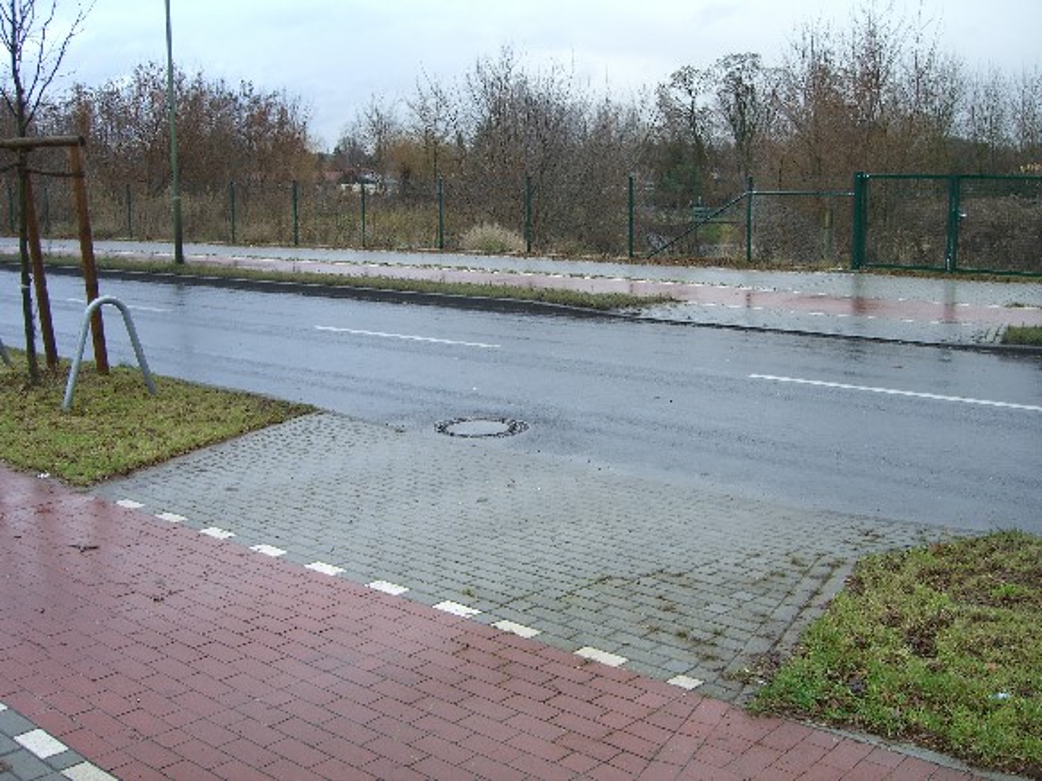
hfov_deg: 49.0
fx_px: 1144
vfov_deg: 37.7
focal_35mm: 38
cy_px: 390
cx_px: 521
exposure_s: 1/100
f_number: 2.8
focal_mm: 7.9
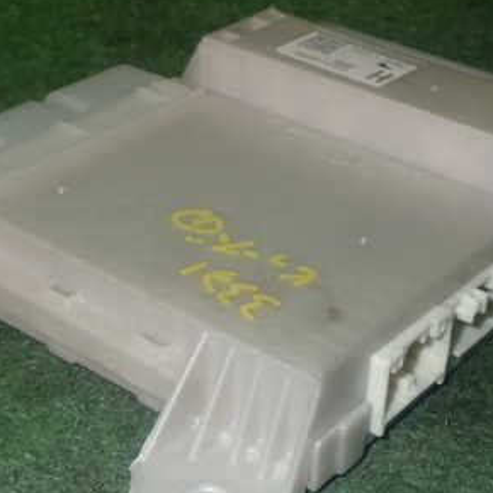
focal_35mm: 75
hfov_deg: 23.1
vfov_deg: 23.0
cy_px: 304
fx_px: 1208
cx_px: 233
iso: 200
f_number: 8
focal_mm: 7.31
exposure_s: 1/40
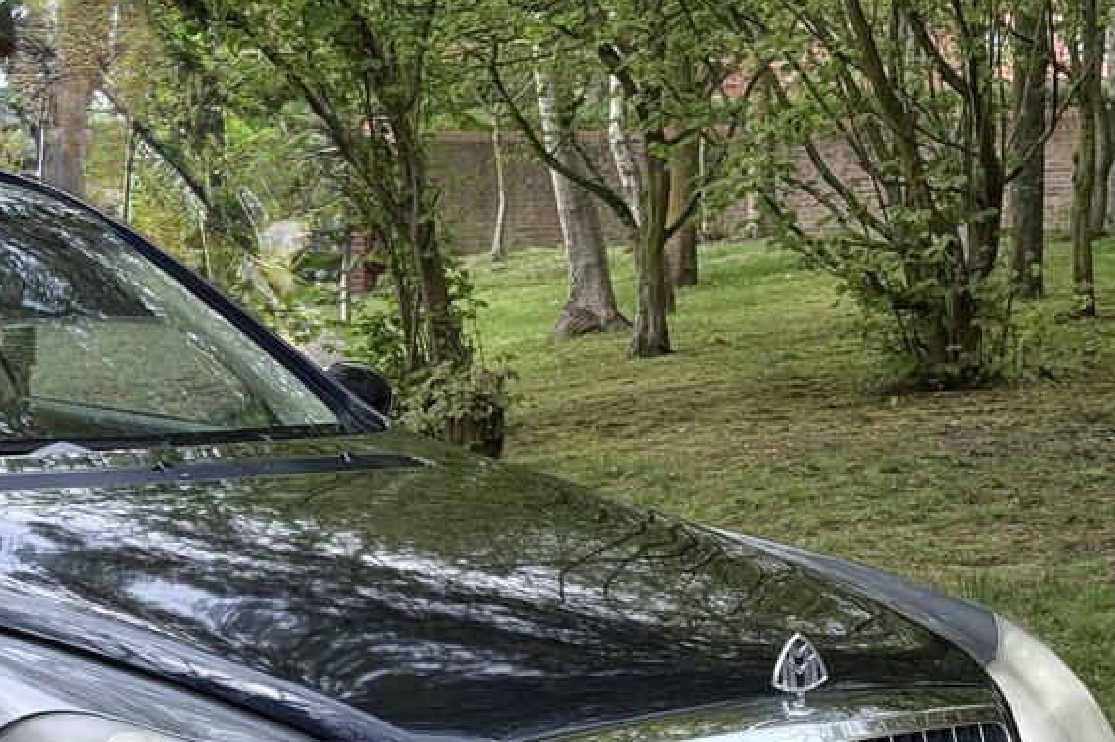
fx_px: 3467
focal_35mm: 112
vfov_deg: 11.9
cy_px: 926
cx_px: 8
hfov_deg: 17.8
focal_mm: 6.76
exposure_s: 1/712
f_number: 1.78
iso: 80
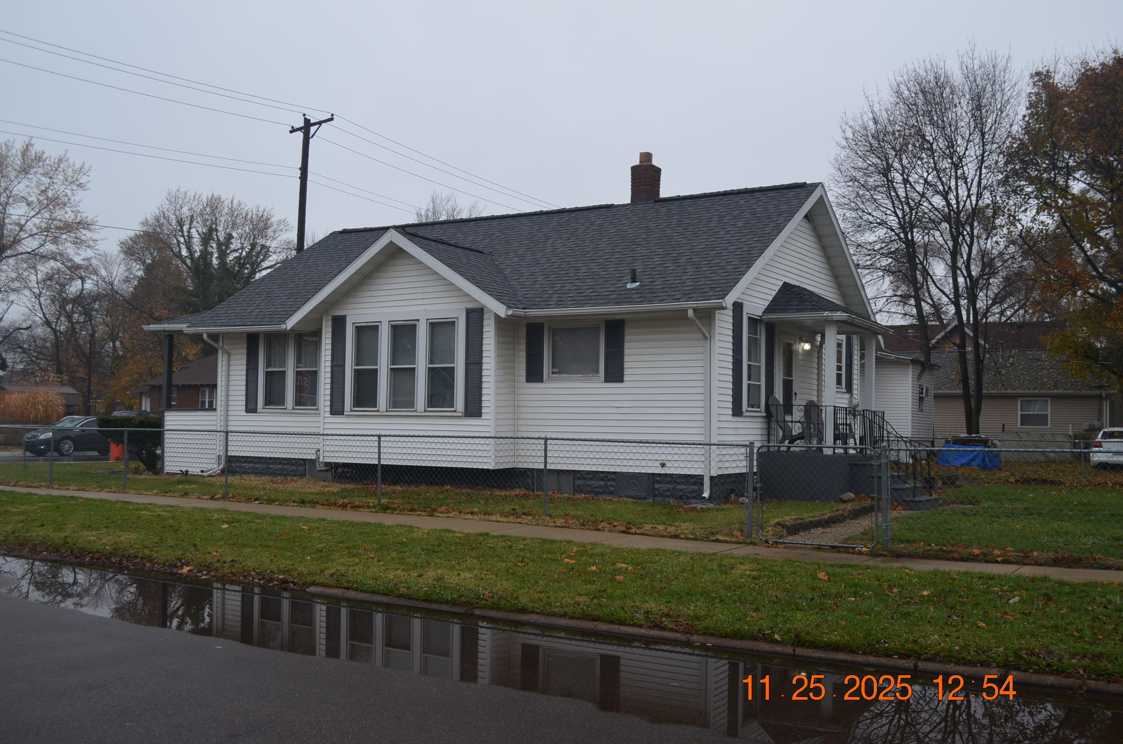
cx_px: 562
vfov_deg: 36.7
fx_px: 1121
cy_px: 372
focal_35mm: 36
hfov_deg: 53.2
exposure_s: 1/125
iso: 250
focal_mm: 24
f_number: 5.6
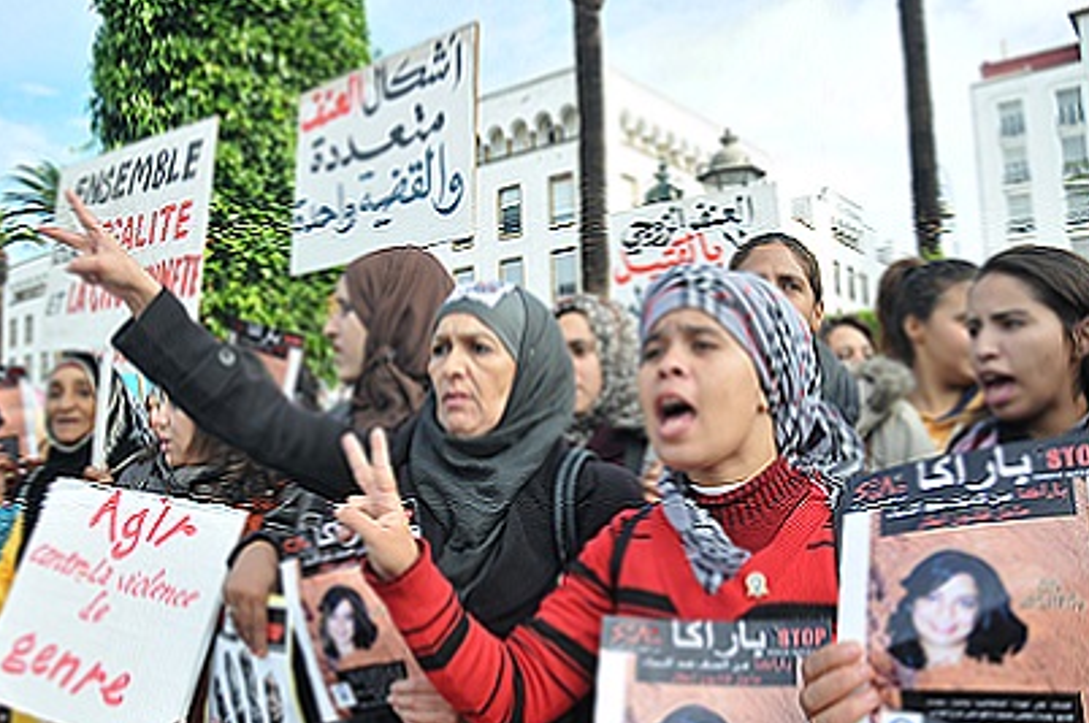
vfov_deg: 42.2
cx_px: 475
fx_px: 937
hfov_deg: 60.1
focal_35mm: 31
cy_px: 366
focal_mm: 18
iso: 400
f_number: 3.5
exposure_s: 1/1000
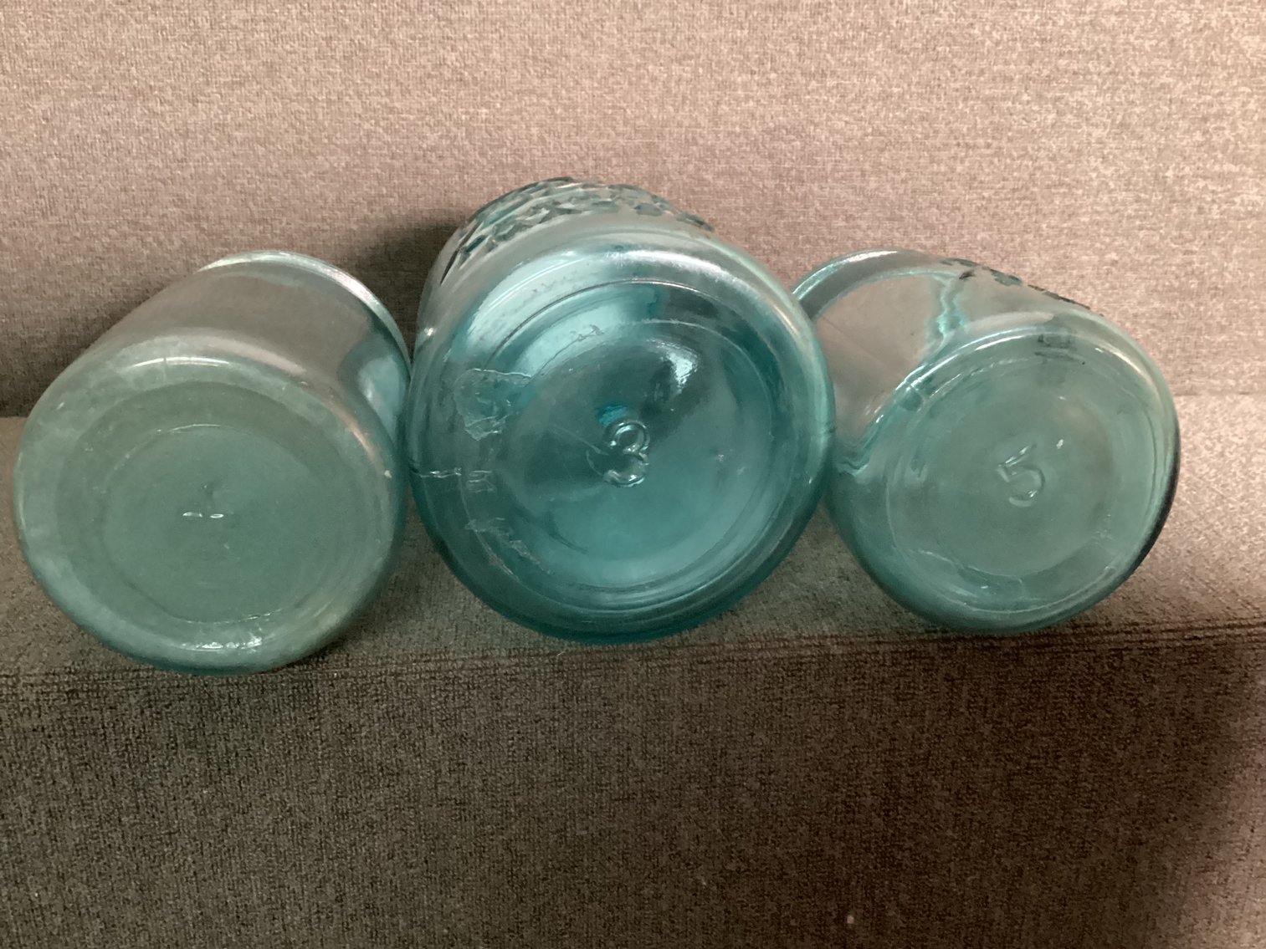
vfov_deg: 45.4
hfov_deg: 58.3
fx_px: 1134
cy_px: 474
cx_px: 633
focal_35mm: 31
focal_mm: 3.3
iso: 640
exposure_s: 1/20
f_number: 2.4
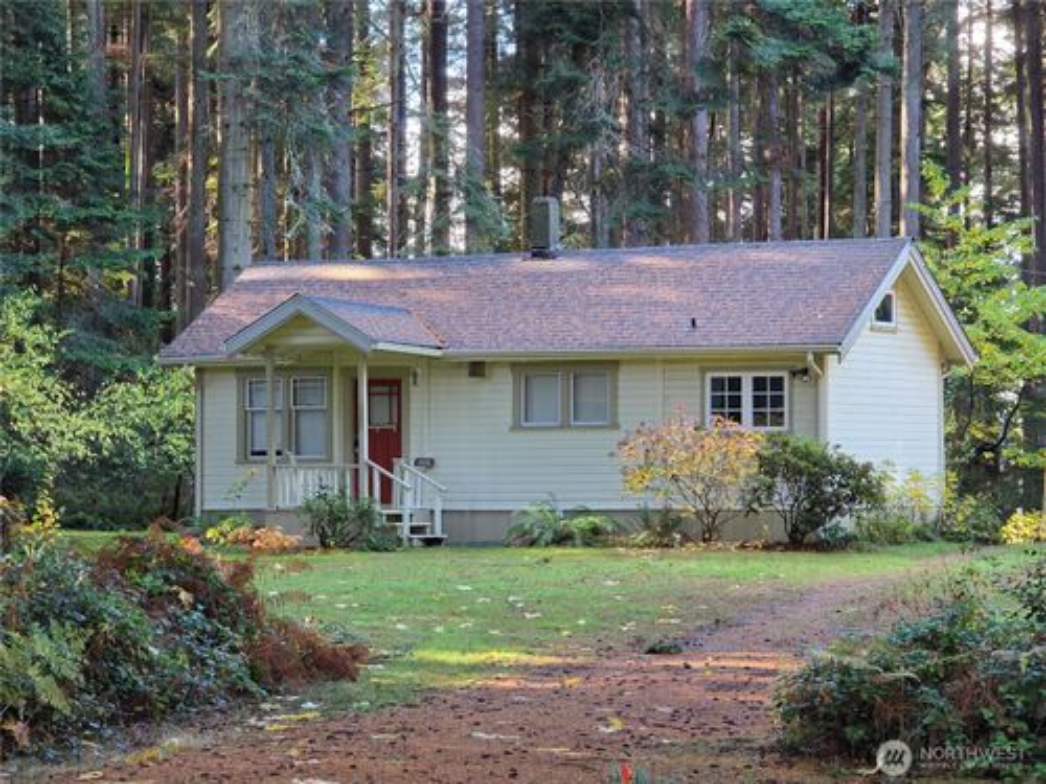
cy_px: 392
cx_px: 523
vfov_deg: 12.9
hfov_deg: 17.1
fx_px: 3475
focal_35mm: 115
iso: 500
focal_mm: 18.6
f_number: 3.4
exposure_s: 1/120
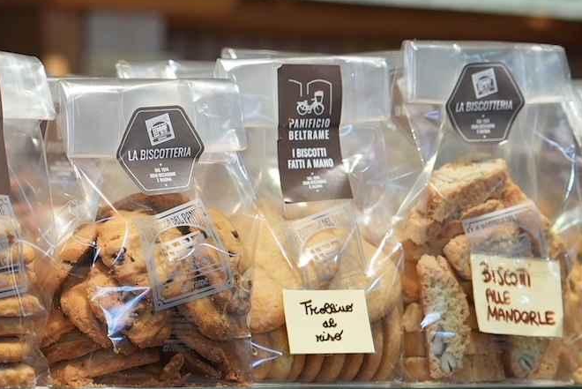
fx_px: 3704
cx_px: 188
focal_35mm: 229
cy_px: 55
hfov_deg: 9.0
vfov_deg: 6.0
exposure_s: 1/200
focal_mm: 79
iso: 1250
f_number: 4
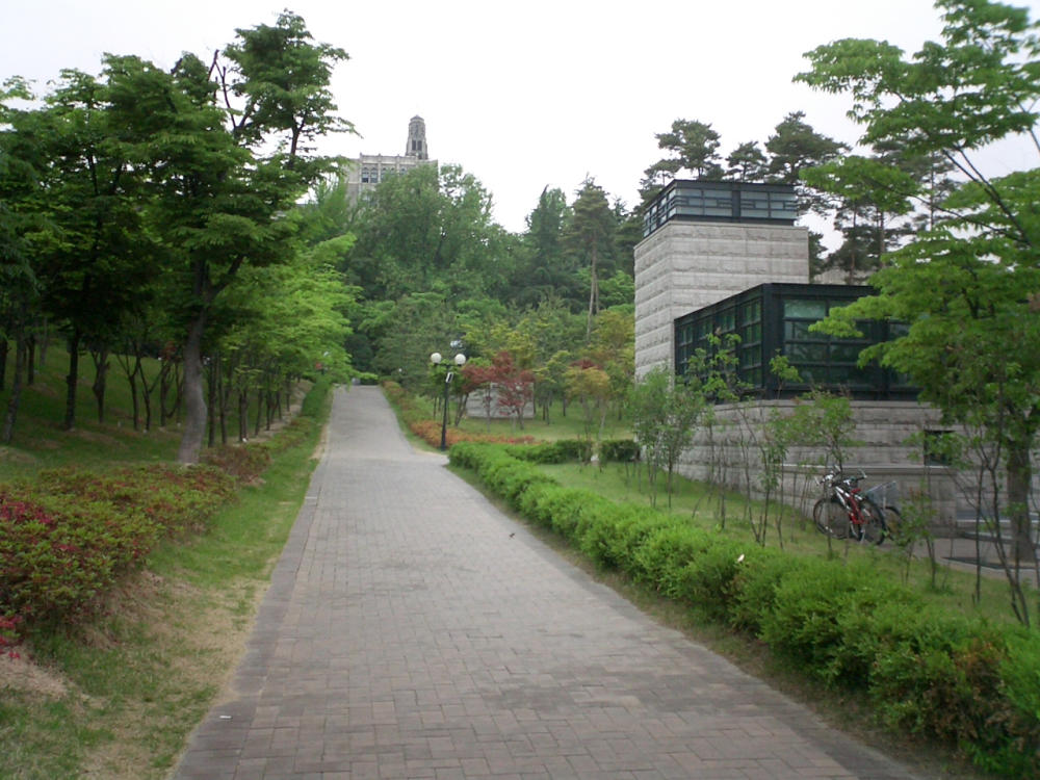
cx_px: 520
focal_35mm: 37
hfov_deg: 50.1
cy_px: 390
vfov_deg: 38.7
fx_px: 1112
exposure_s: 1/50
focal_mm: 5.6
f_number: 3.5
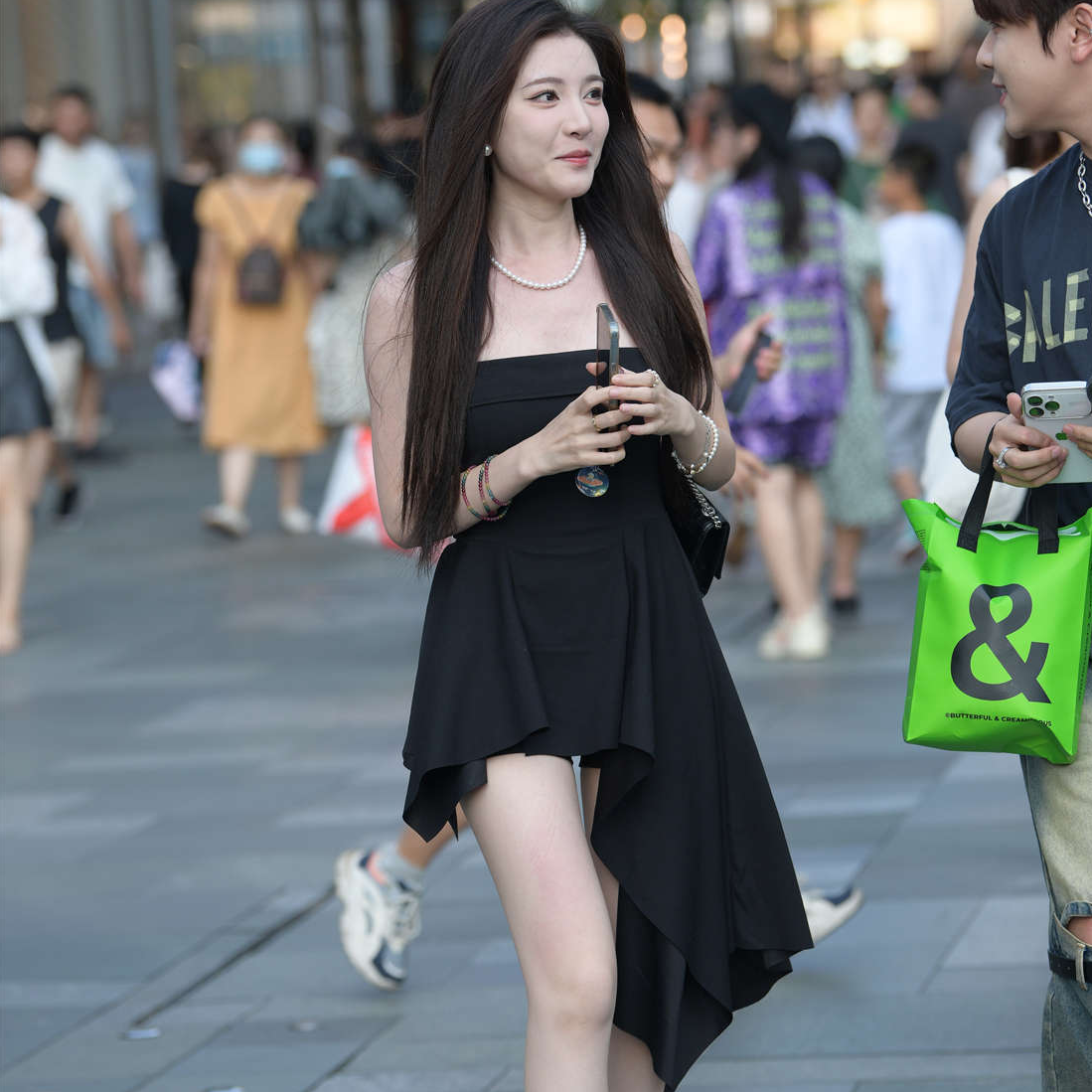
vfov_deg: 10.5
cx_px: 594
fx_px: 5960
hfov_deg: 10.5
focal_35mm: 167
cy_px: 629
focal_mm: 120
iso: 400
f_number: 4
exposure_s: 1/800
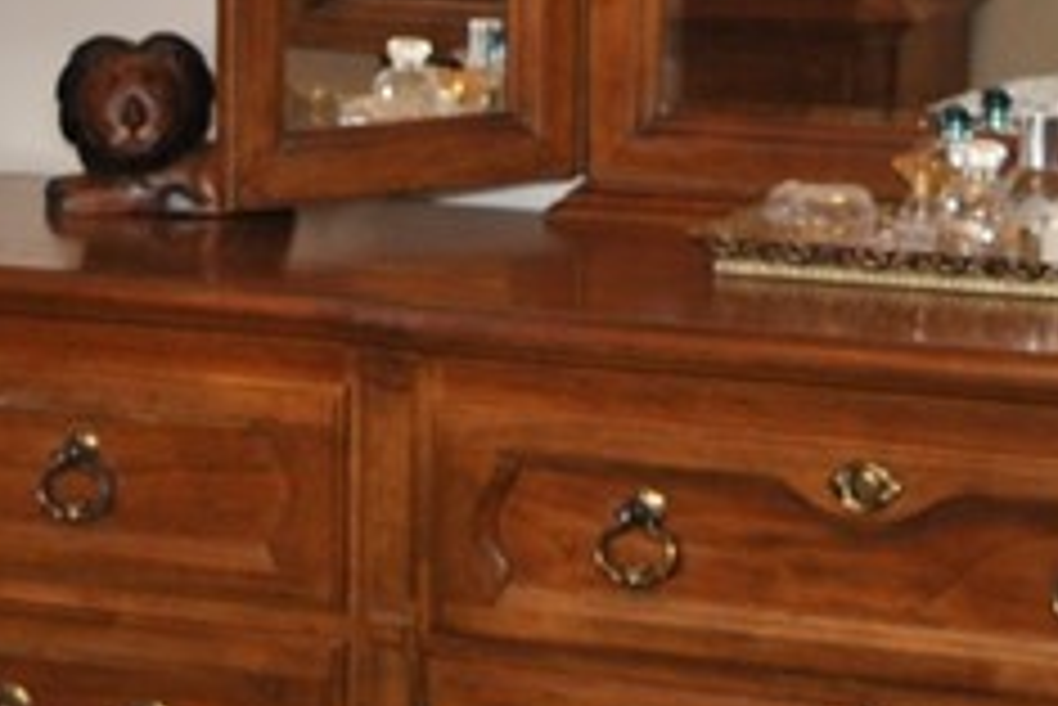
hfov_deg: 14.8
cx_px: 304
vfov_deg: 9.9
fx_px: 4058
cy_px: 27
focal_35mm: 138
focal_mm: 20
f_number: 4
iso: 200
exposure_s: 1/60
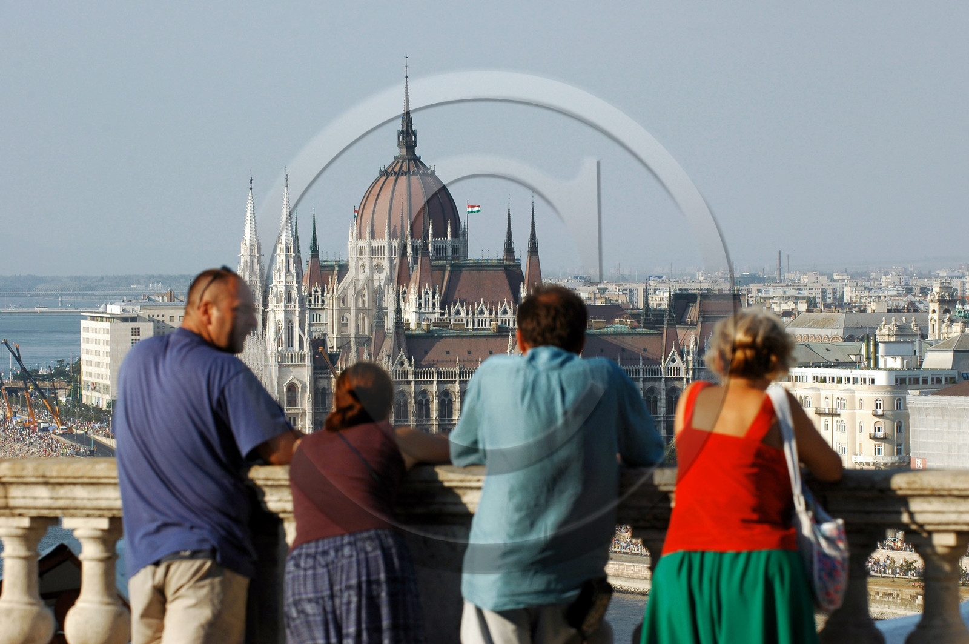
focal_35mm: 188
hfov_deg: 11.0
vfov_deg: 7.3
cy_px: 322
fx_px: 5041
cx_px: 484
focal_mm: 125
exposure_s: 1/320
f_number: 9
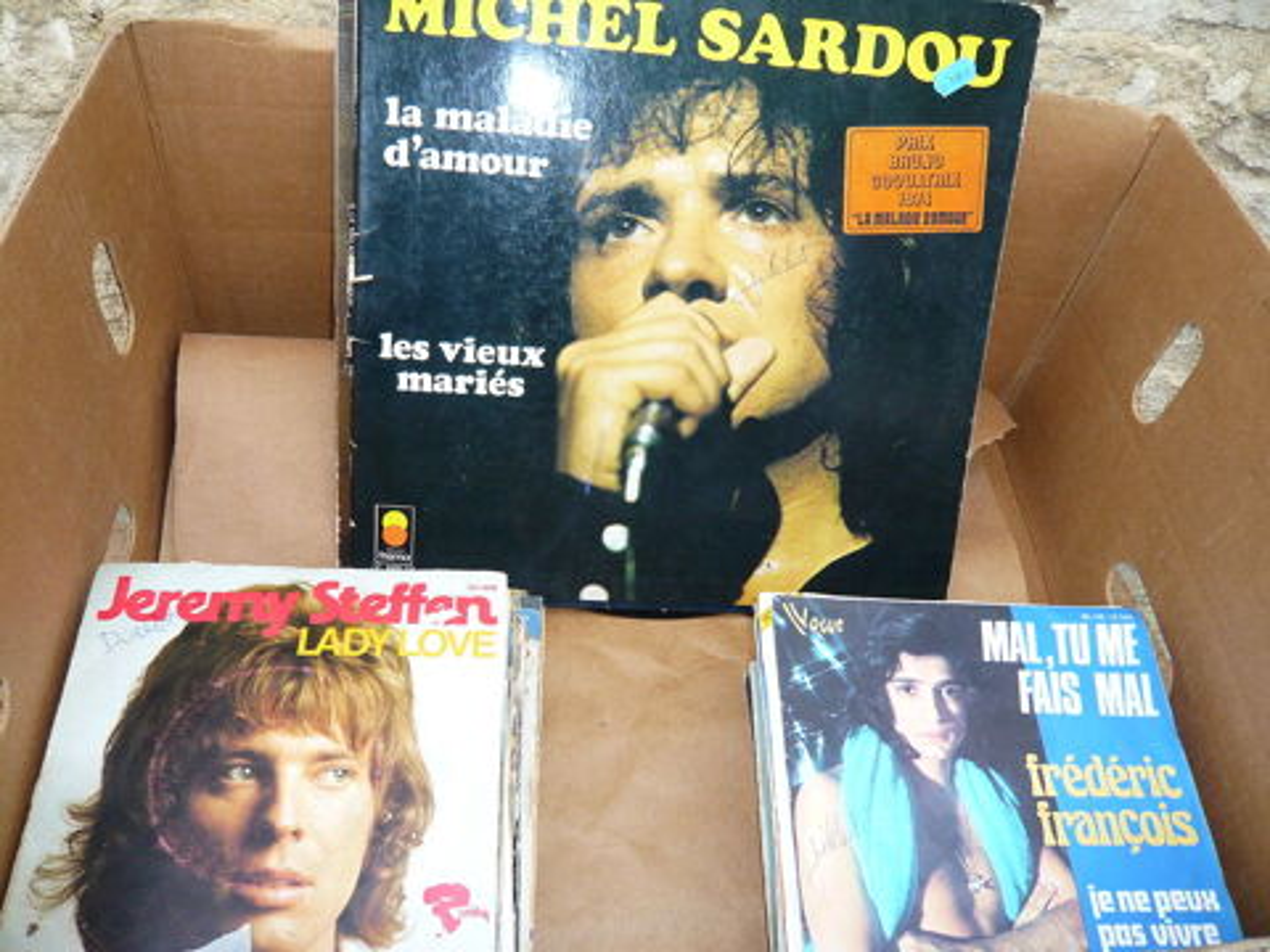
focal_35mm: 28
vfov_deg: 49.7
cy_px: 476
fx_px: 1027
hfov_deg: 63.4
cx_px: 635
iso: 100
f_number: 2.8
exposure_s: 1/320
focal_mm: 4.6
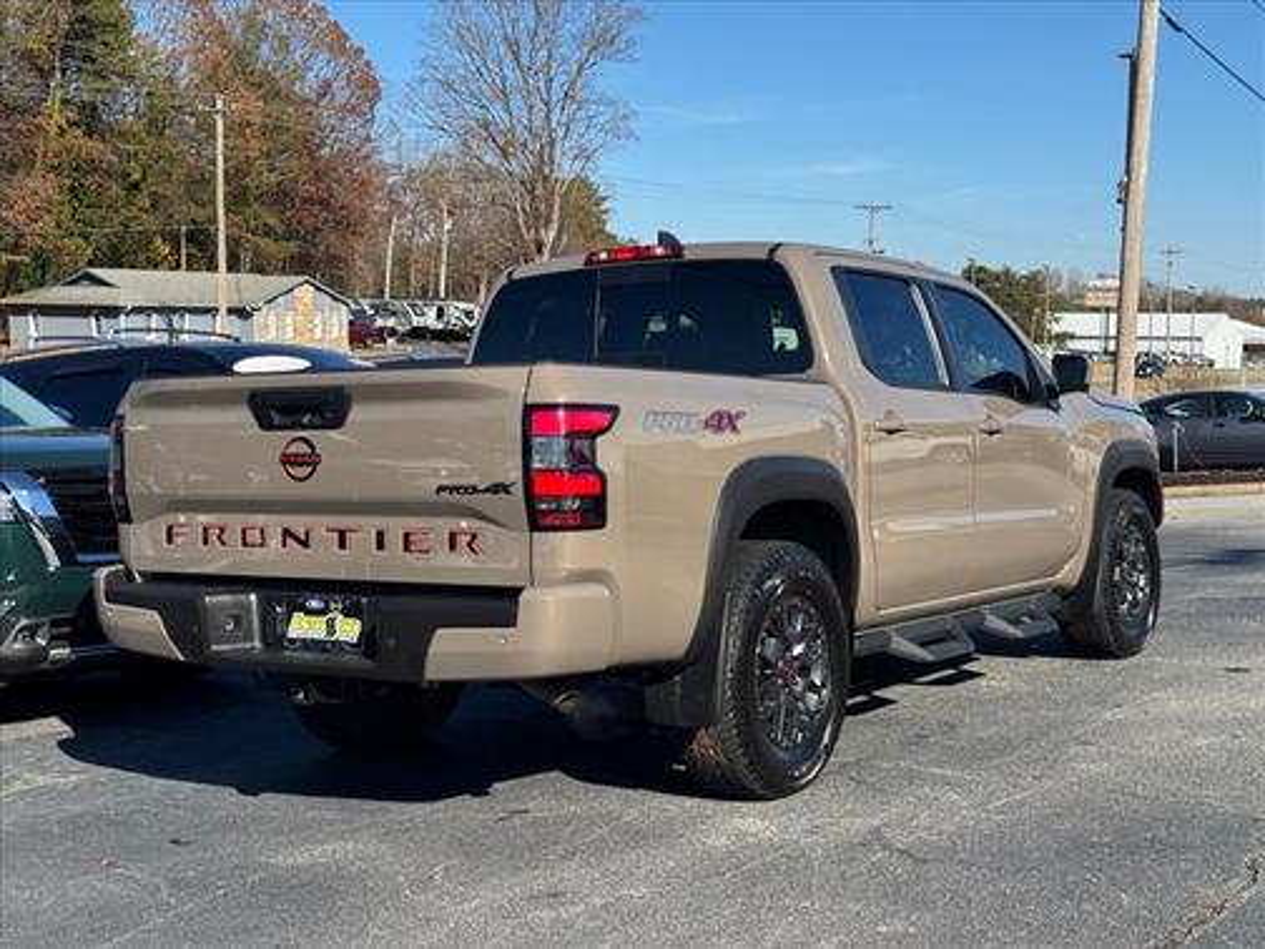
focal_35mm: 48
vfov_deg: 30.3
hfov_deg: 39.7
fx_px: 1754
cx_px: 632
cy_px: 474
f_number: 1.78
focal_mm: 6.76
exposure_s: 1/3817
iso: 64
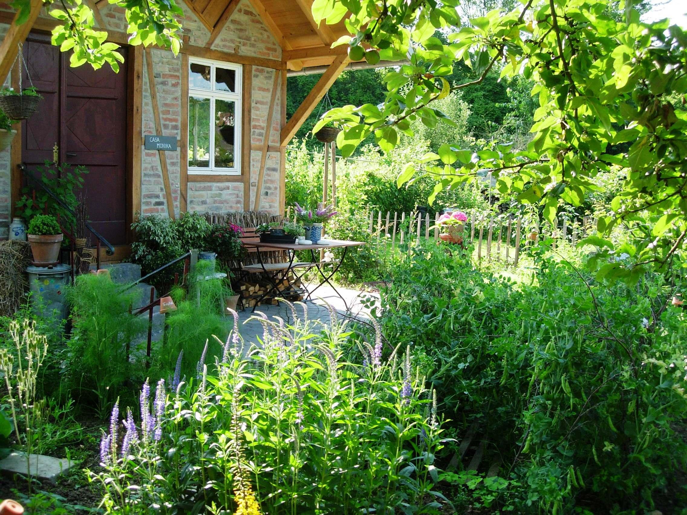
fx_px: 754
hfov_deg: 49.0
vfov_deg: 37.7
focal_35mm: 38
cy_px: 258
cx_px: 344
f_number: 2.8
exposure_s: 1/271
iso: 79
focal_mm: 7.8
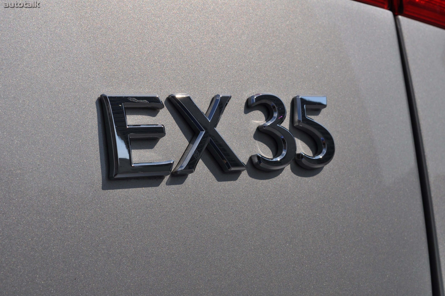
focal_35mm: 82
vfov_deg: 16.5
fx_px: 1019
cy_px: 148
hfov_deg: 24.6
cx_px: 222
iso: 200
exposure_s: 1/640
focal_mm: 55
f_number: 13
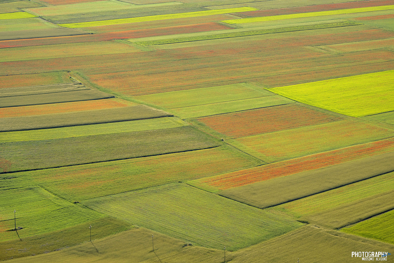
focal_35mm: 120
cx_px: 197
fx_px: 1313
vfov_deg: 11.4
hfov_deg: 17.1
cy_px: 132
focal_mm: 120
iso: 200
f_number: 14
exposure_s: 1/320
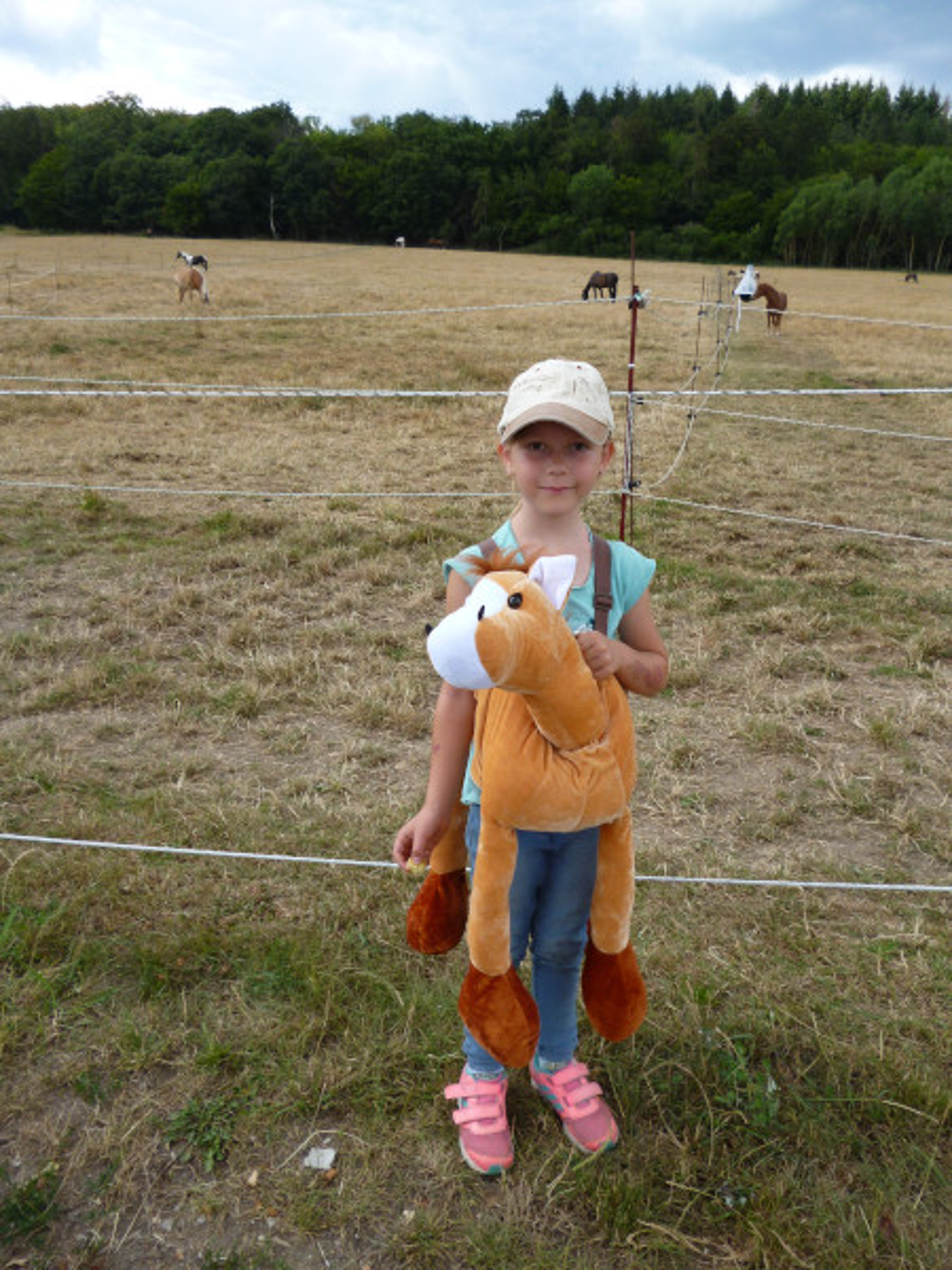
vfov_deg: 63.4
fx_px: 1027
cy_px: 635
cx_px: 476
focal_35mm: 28
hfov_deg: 49.7
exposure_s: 1/400
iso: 100
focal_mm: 5
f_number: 3.1
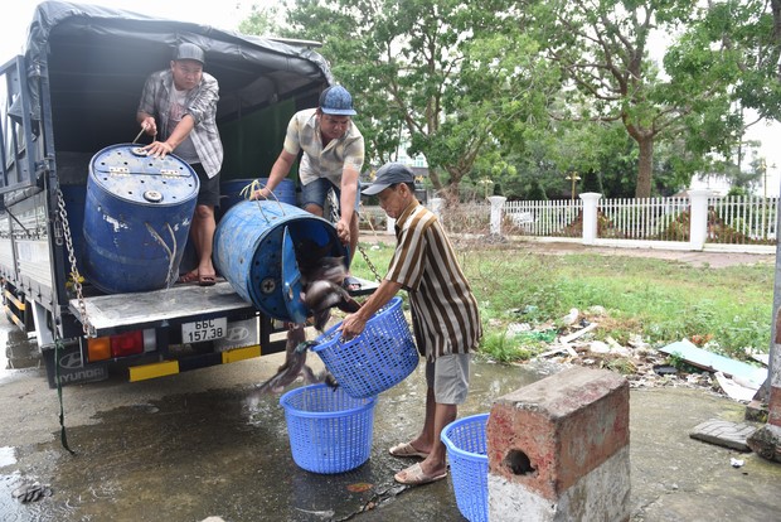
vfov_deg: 53.2
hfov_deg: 73.7
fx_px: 521
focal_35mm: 24
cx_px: 390
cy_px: 261
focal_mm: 24
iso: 400
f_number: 5
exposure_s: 1/100
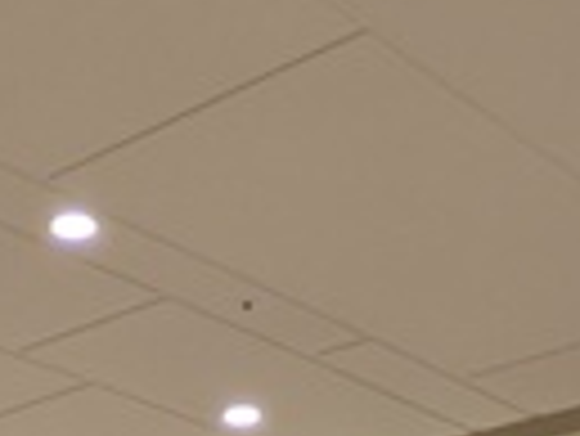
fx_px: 1660
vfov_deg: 12.4
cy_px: 989
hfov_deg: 19.7
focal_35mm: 99
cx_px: 157
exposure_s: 1/24
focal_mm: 2.22
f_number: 2.2
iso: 33
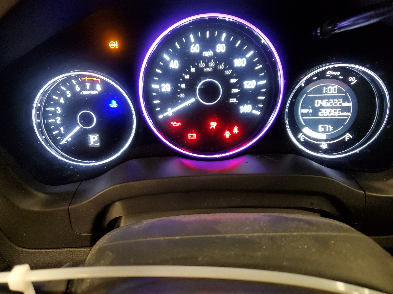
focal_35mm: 26
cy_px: 147
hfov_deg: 67.3
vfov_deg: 53.1
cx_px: 196
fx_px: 295
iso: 341
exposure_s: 1/17
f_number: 1.5
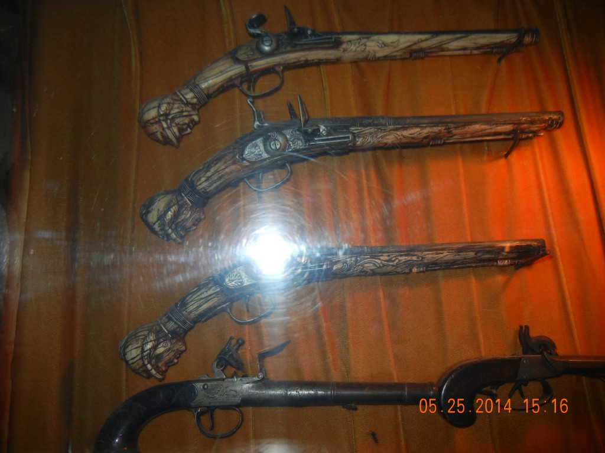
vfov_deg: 46.8
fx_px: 524
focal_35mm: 30
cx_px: 302
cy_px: 226
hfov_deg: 60.0
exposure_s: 1/30
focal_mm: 5.4
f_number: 3.5
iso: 200
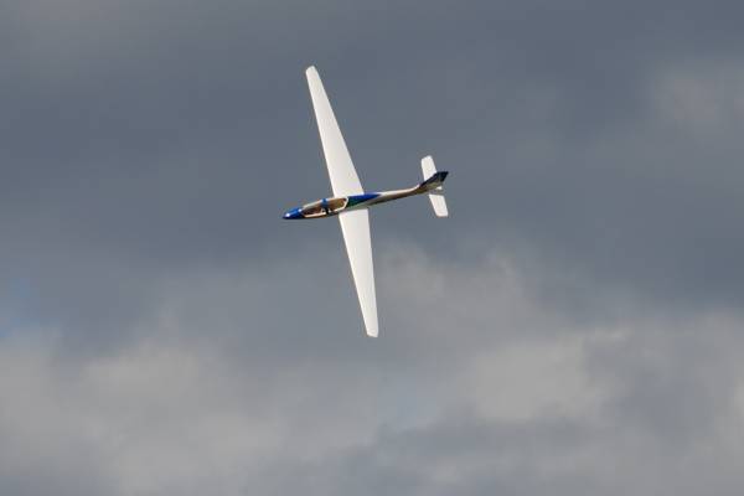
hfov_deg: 6.9
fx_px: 6200
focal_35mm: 300
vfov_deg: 4.6
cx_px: 372
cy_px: 248
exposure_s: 1/800
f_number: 5.6
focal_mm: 200
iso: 100
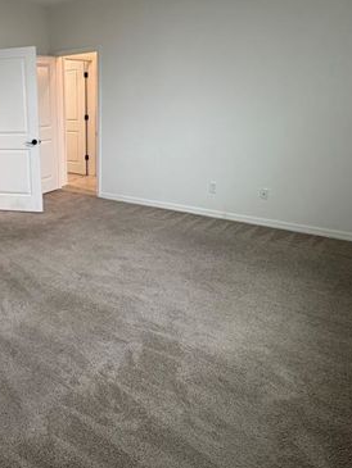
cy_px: 188
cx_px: 42
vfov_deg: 64.7
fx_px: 366
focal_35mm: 27
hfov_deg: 46.8
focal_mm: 2.22
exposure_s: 1/120
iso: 250
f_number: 2.2
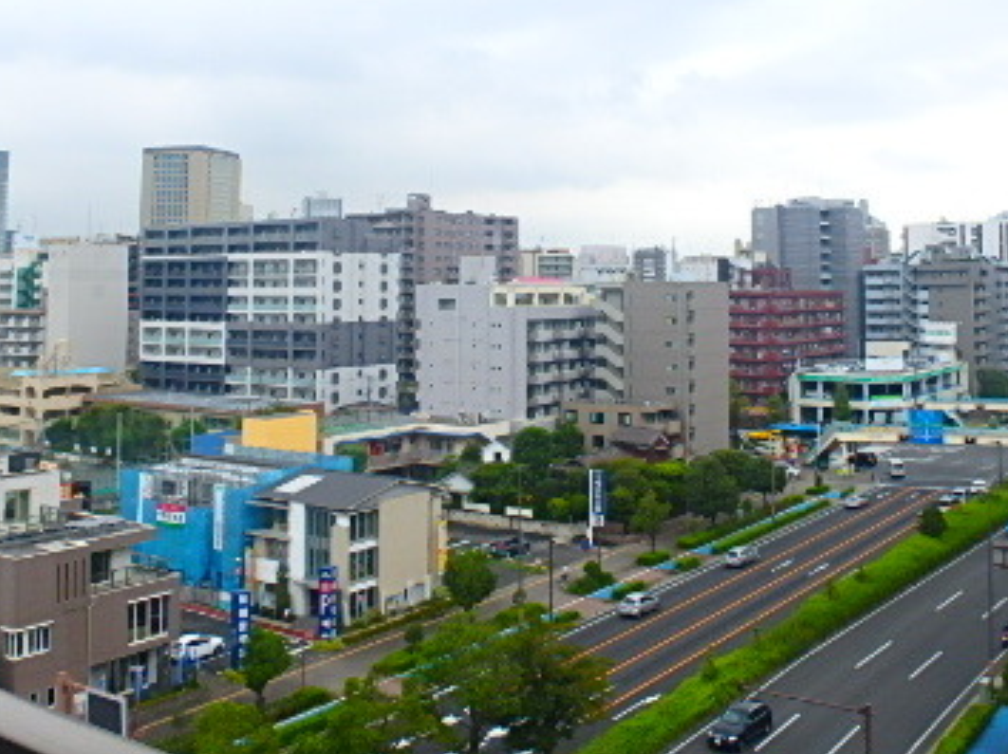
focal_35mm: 38
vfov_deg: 37.2
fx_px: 1106
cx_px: 607
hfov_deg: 48.7
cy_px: 233
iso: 125
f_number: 3.5
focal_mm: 3.7
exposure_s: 1/160
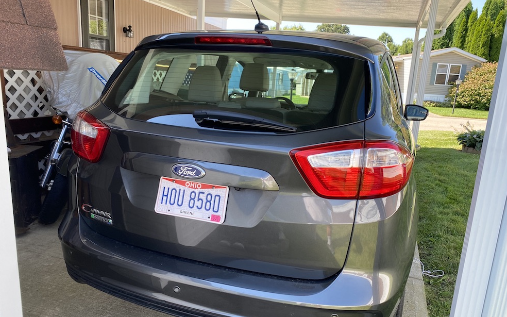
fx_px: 387
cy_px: 179
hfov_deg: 66.5
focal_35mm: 28
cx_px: 255
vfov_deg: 44.4
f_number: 1.8
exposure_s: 1/265
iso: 32
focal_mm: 4.25
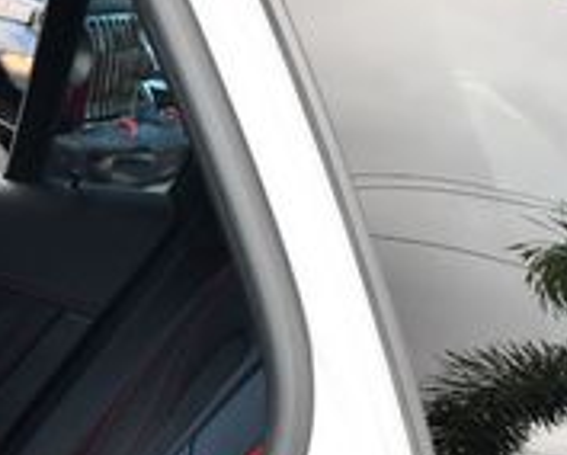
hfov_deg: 14.1
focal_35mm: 122
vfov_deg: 12.3
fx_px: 2050
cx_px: -426
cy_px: 599
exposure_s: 1/250
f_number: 5.6
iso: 400
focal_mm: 18
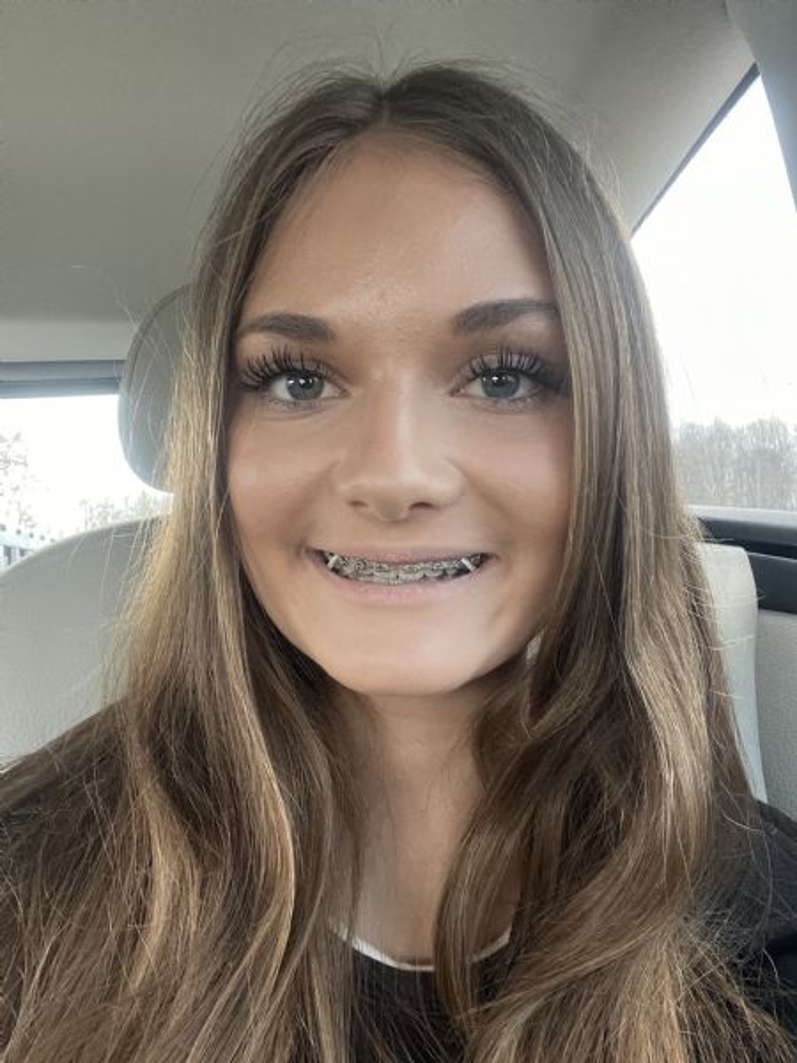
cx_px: 398
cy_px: 532
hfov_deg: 46.8
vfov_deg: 60.0
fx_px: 921
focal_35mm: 30
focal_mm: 2.71
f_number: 2.2
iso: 200
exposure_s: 1/60
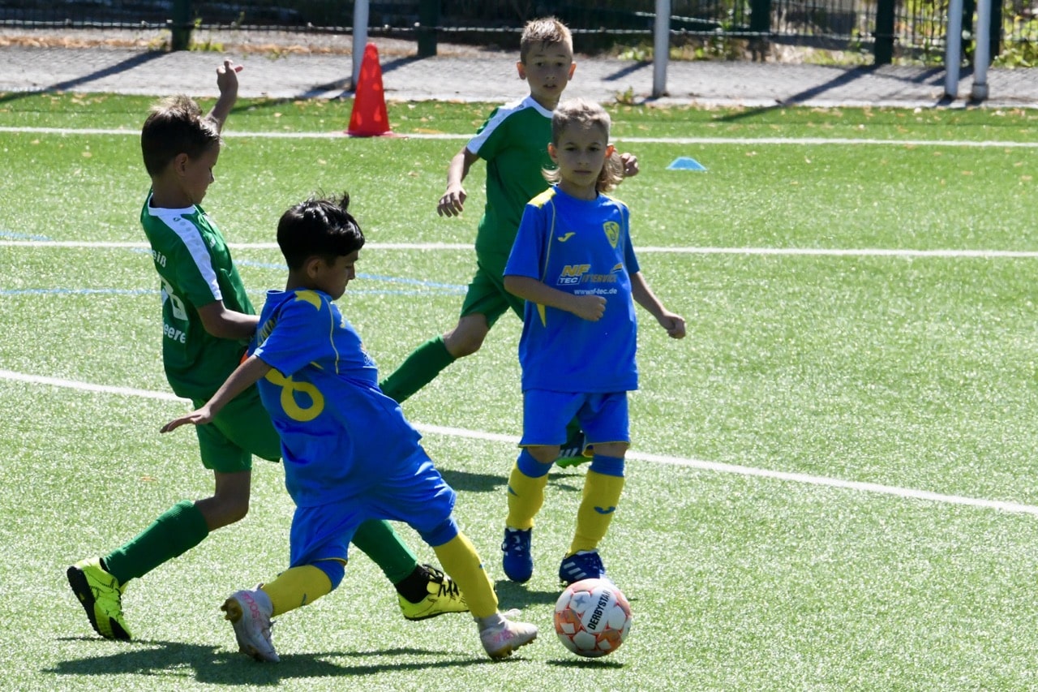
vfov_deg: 3.8
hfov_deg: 5.7
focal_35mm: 360
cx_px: 519
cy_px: 346
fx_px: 10378
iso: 3200
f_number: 16
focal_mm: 360
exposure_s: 1/1250
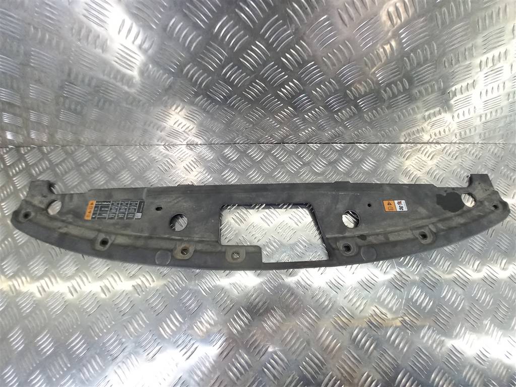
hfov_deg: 106.2
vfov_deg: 89.9
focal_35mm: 13
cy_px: 194
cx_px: 258
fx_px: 194
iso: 64
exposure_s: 1/60
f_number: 2.2
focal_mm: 1.42
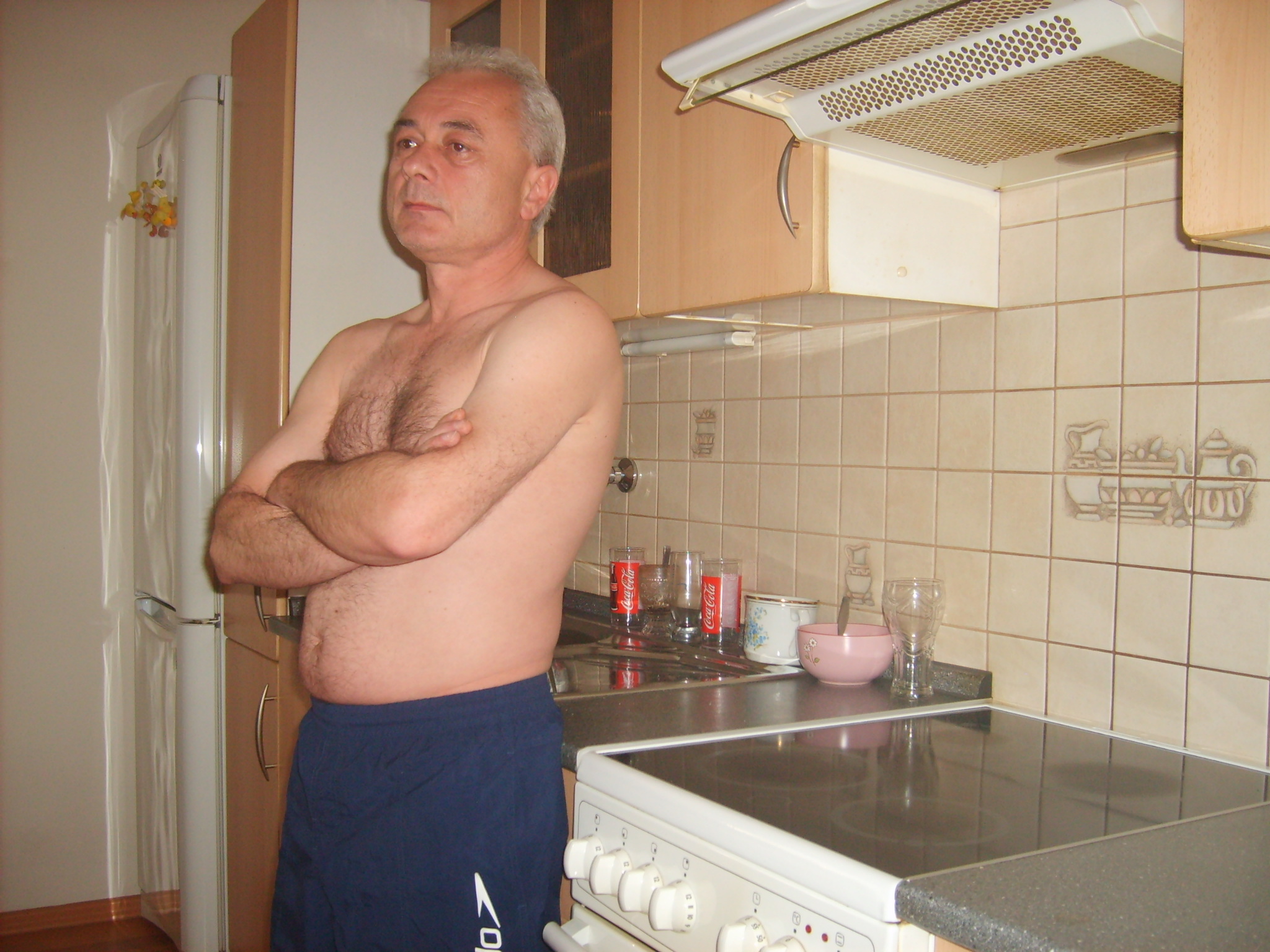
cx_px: 635
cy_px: 476
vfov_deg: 40.7
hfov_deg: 52.6
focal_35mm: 35
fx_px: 1284
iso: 100
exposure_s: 1/45
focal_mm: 5.8
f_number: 2.8
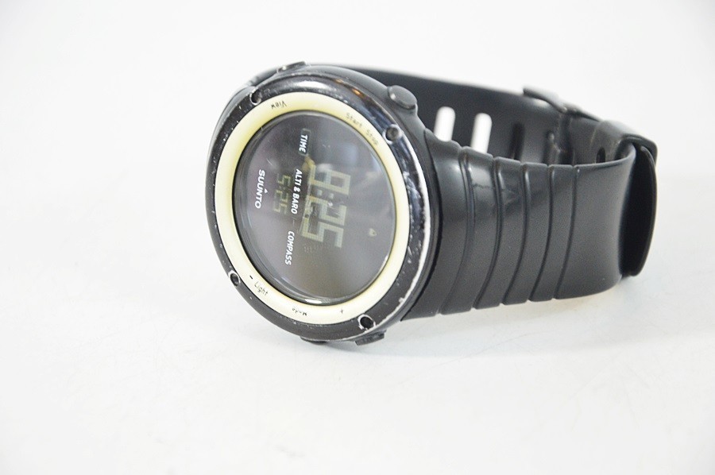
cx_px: 358
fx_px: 3125
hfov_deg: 13.1
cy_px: 238
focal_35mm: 158
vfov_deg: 8.7
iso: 1600
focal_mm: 105
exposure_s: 1/80
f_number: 5.6
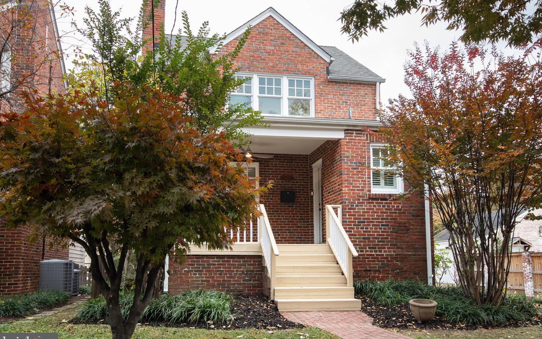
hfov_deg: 61.2
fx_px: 458
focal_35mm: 31
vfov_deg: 40.6
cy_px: 169
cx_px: 273
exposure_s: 1/200
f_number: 7.1
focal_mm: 20
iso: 400
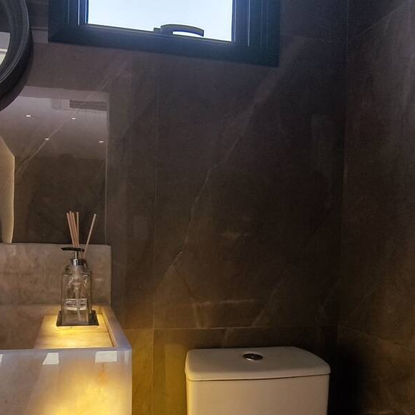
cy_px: 248
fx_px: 475
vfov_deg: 47.0
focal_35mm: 35
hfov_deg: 47.2
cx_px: 189
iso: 100
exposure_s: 1/60
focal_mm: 1.65
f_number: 2.2
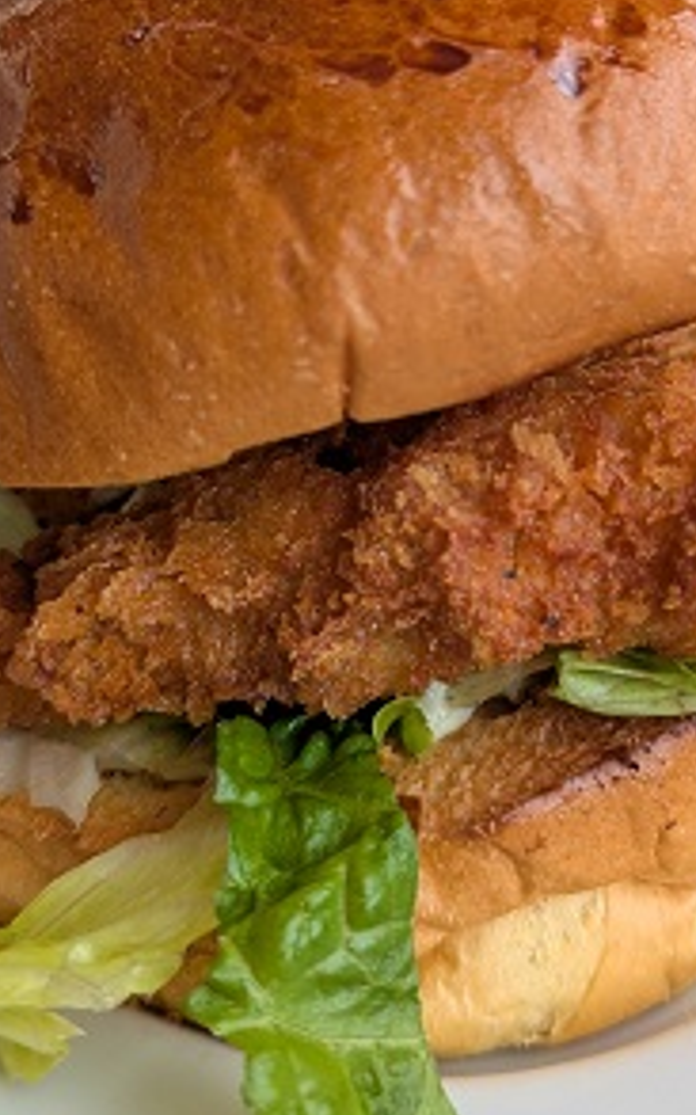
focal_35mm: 52
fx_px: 1579
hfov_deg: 24.8
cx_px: 445
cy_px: 382
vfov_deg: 38.5
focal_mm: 6.81
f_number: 1.85
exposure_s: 1/376
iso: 45
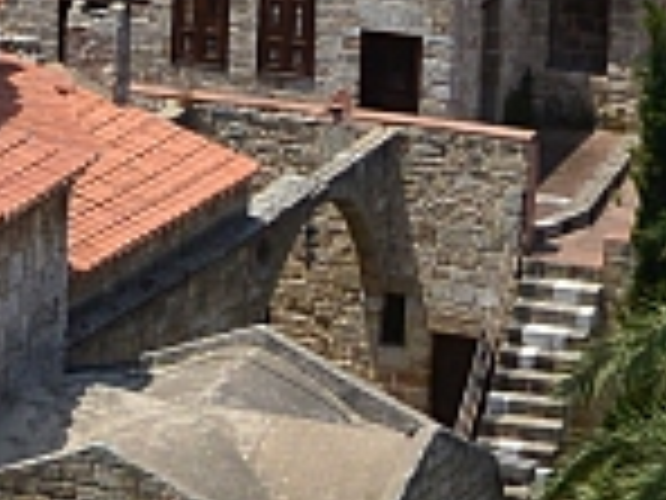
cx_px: -720
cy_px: -7
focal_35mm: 422
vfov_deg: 3.5
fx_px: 8119
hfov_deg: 4.6
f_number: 5.6
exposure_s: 1/800
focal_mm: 30
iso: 160
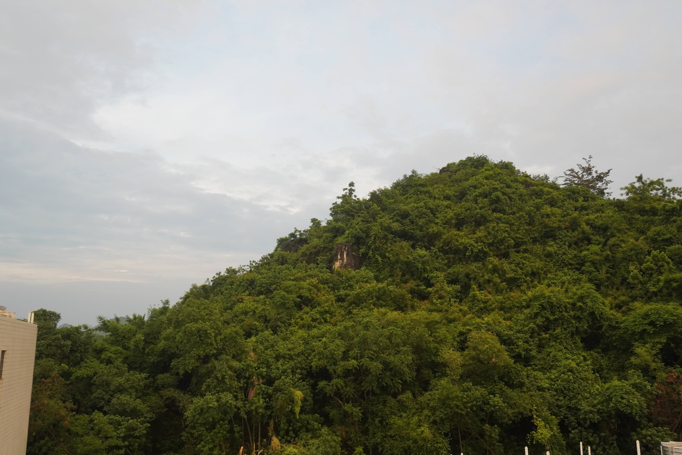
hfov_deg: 61.9
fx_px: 568
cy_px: 228
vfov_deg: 43.6
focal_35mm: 30
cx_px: 341
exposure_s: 1/160
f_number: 4
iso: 800
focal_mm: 20
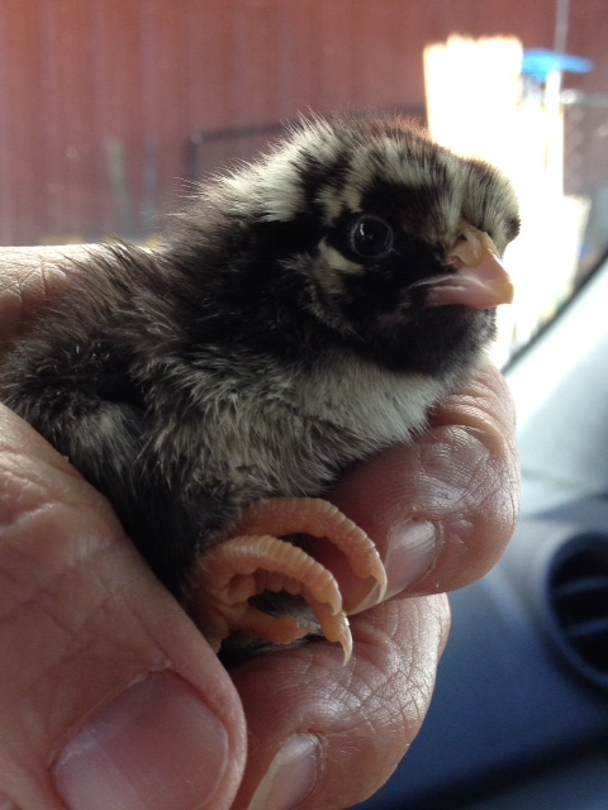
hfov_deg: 40.7
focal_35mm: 35
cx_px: 304
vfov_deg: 52.6
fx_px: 820
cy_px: 405
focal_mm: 4.28
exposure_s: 1/120
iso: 80
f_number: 2.4
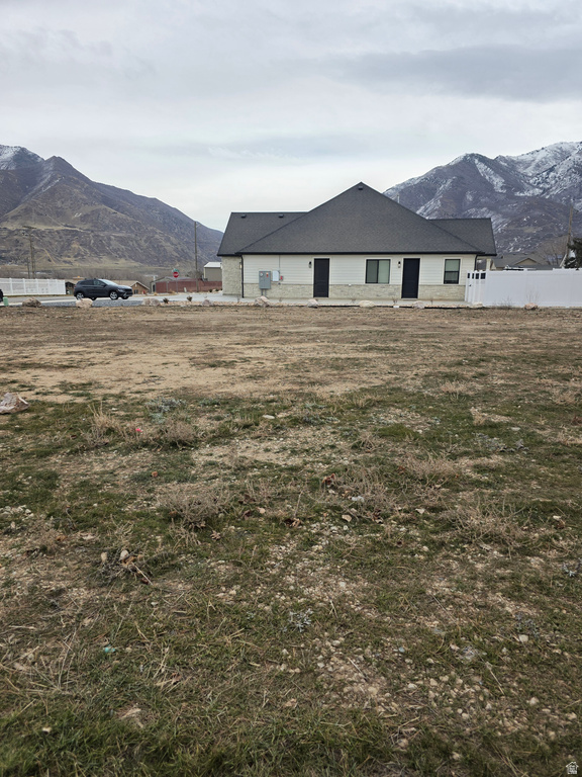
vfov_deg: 73.9
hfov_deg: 58.9
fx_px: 516
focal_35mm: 23
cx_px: 291
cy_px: 388
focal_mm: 6.3
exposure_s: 1/2859
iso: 80
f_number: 1.7
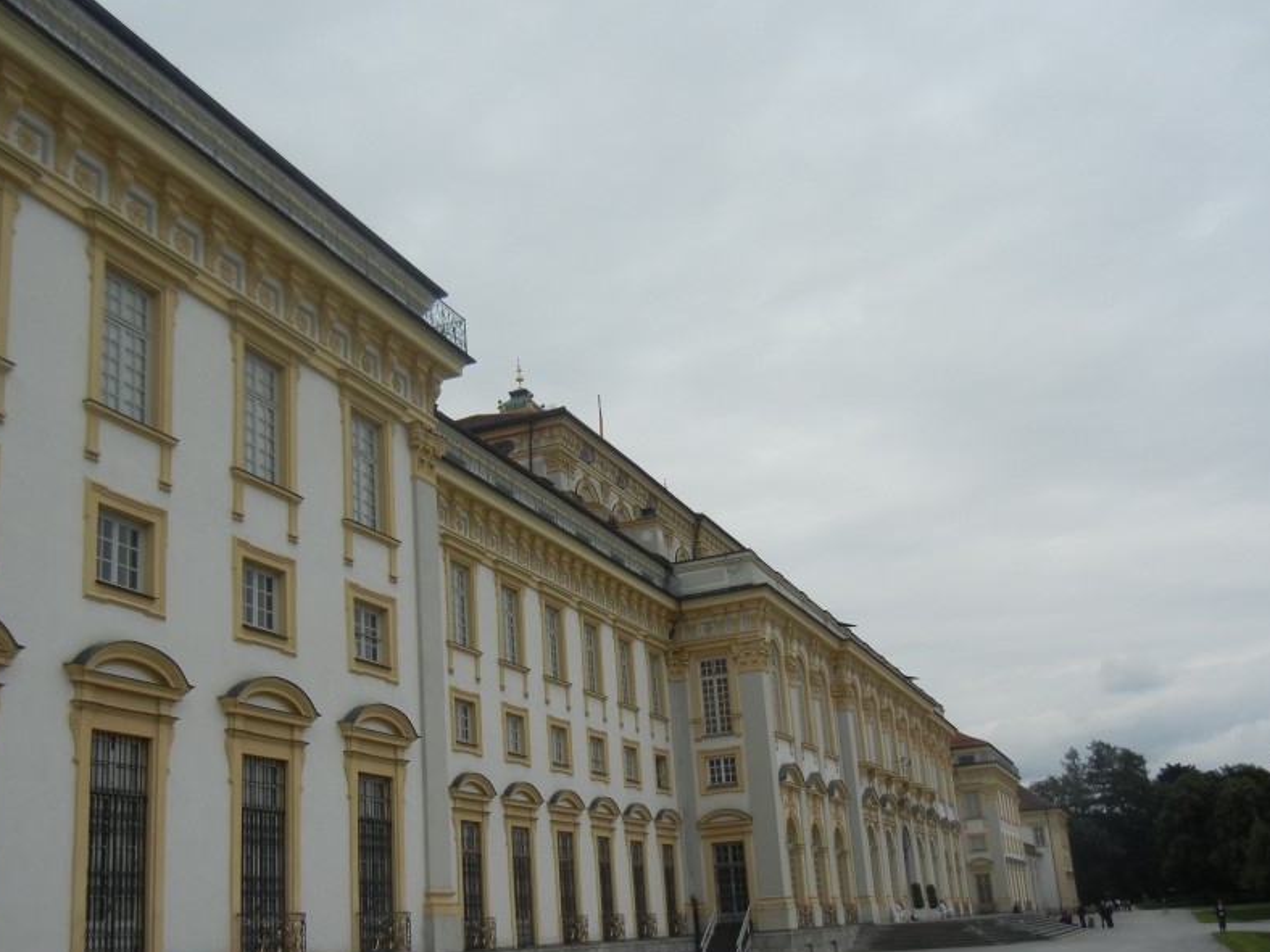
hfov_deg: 47.7
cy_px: 562
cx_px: 546
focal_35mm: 39
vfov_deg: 36.7
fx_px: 1431
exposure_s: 1/445
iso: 160
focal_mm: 5.4
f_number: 7
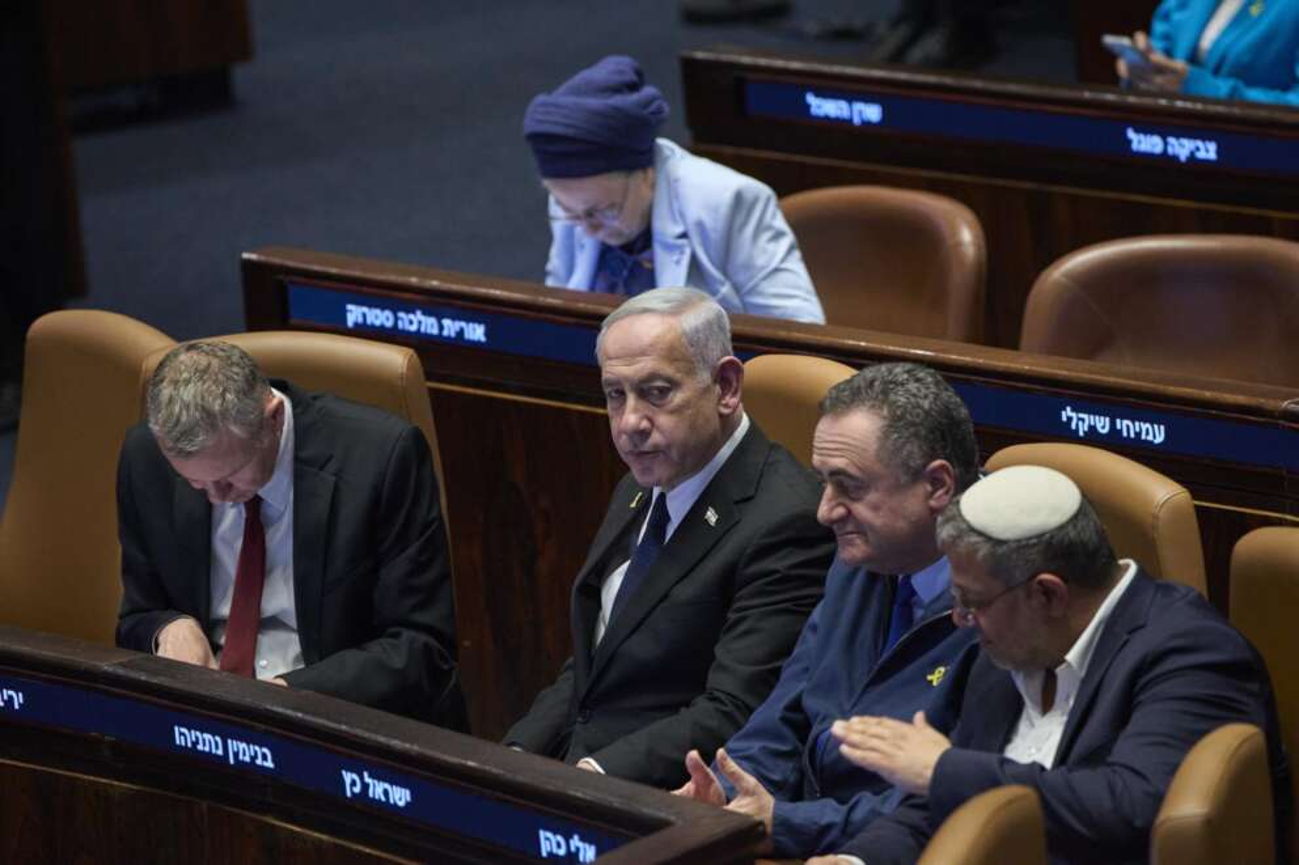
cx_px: 650
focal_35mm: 300
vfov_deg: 4.6
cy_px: 432
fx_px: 10822
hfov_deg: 6.9
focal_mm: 200
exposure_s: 1/250
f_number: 3.2
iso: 2500
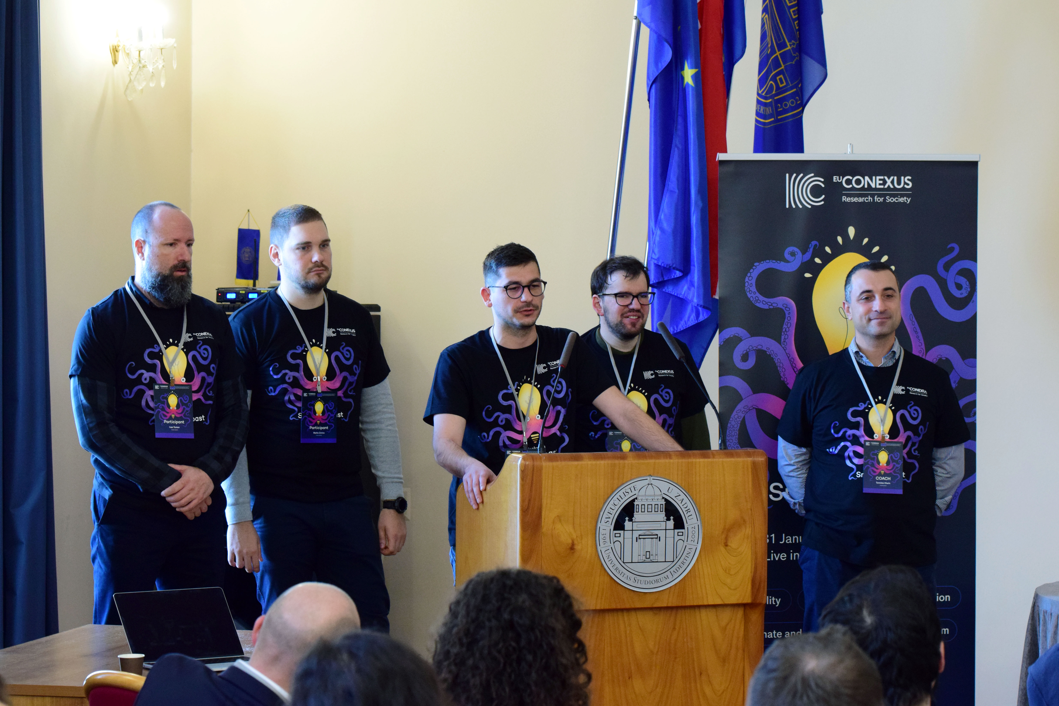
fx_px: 3089
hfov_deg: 19.5
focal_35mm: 105
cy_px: 353
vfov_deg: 13.0
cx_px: 530
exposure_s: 1/50
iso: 2500
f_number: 5.6
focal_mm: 70
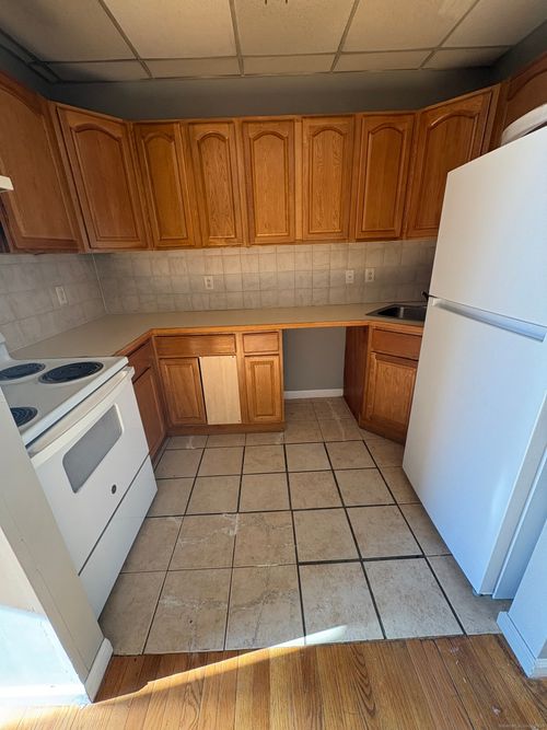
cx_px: 274
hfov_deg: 85.7
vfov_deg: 102.1
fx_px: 295
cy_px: 365
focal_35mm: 14
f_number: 2.2
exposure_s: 1/99
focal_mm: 2.22
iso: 200
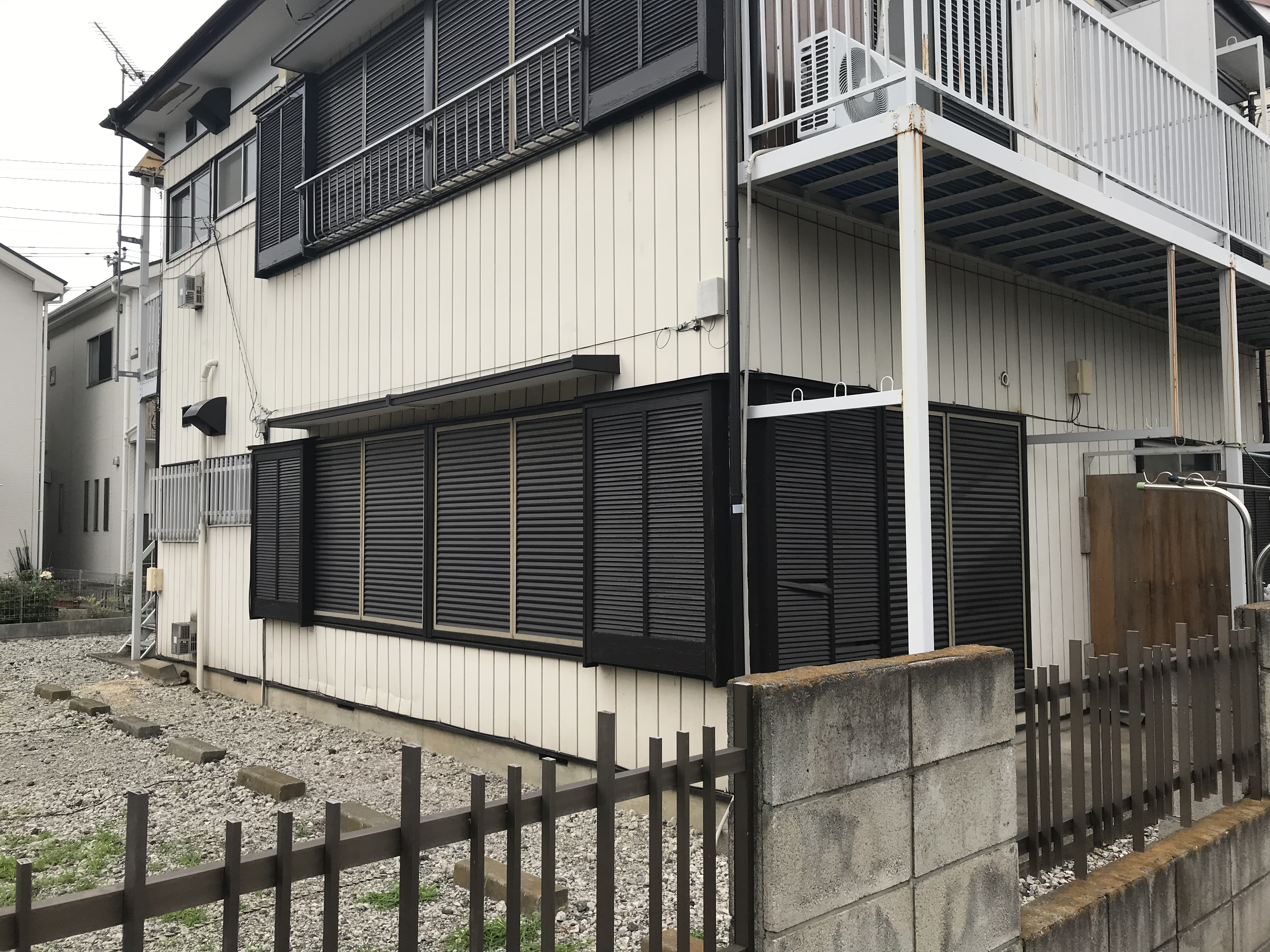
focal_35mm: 28
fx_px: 1027
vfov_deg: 49.7
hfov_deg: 63.4
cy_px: 476
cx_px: 635
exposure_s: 1/855
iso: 20
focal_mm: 3.99
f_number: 1.8
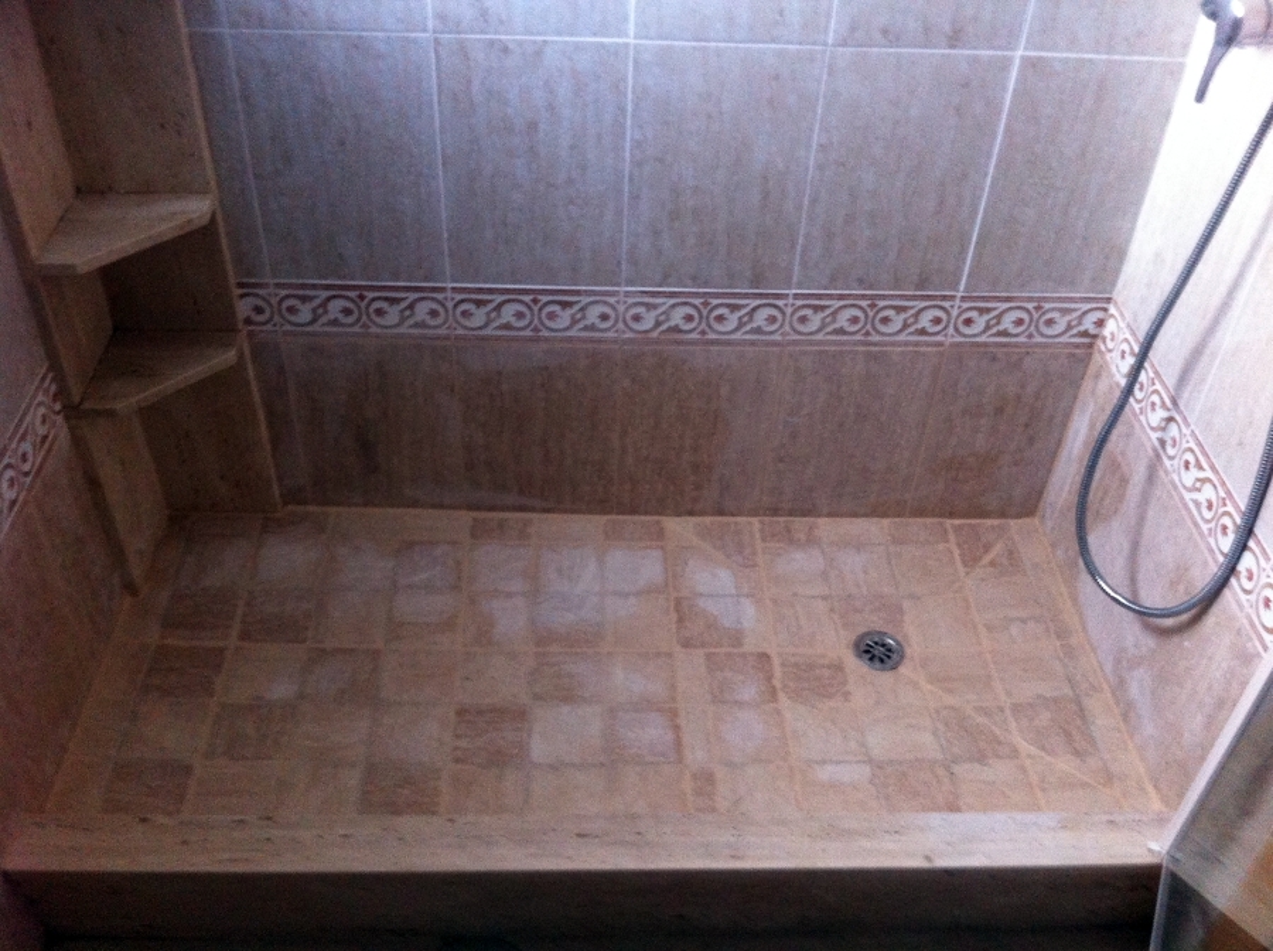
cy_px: 476
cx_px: 636
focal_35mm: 35
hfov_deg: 52.7
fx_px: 1285
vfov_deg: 40.6
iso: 200
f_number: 2.8
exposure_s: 1/15
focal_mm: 3.85
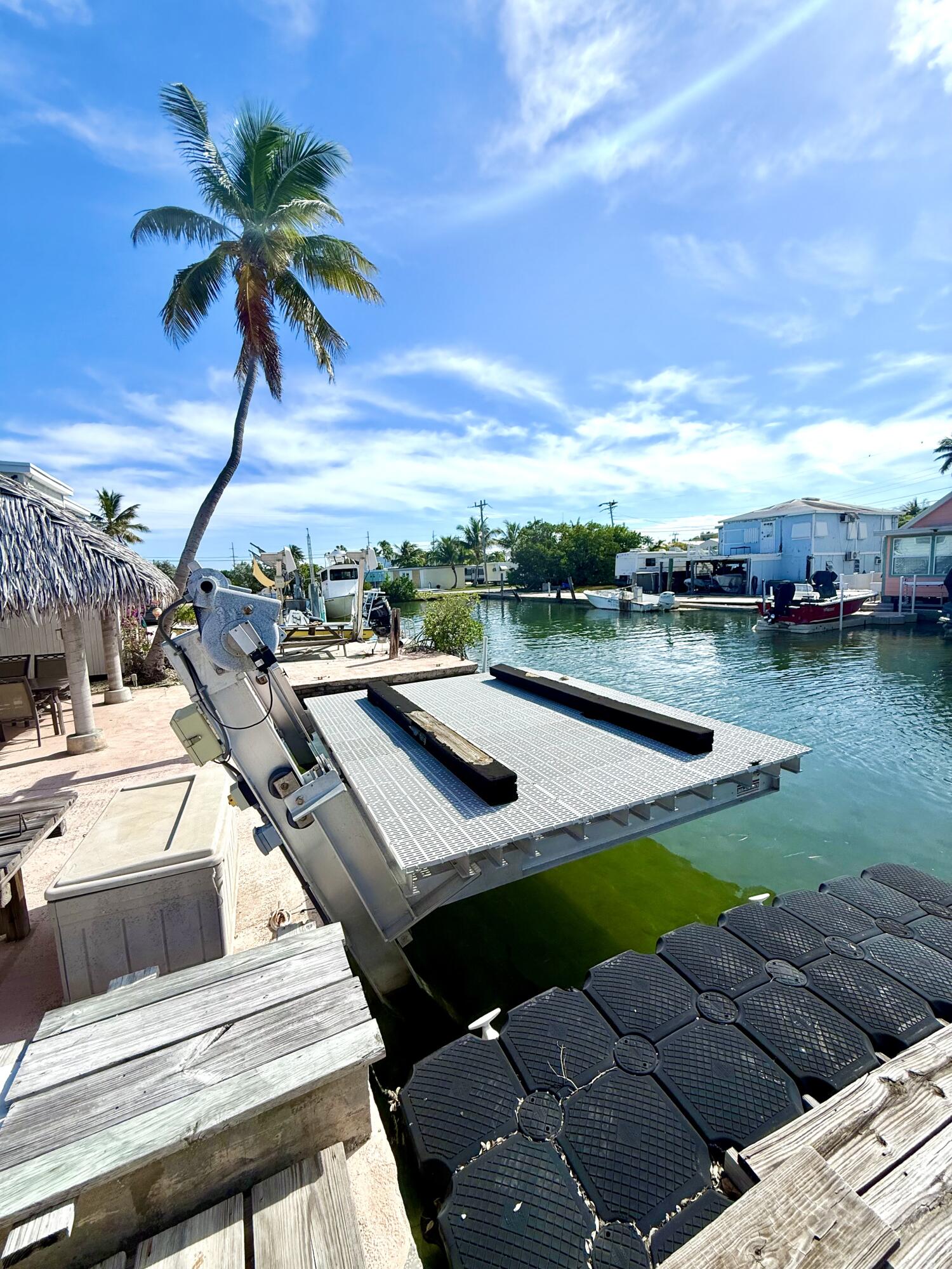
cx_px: 476
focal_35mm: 14
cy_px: 634
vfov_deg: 102.1
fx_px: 513
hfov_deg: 85.7
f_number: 2.2
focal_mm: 2.22
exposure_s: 1/4149
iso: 50
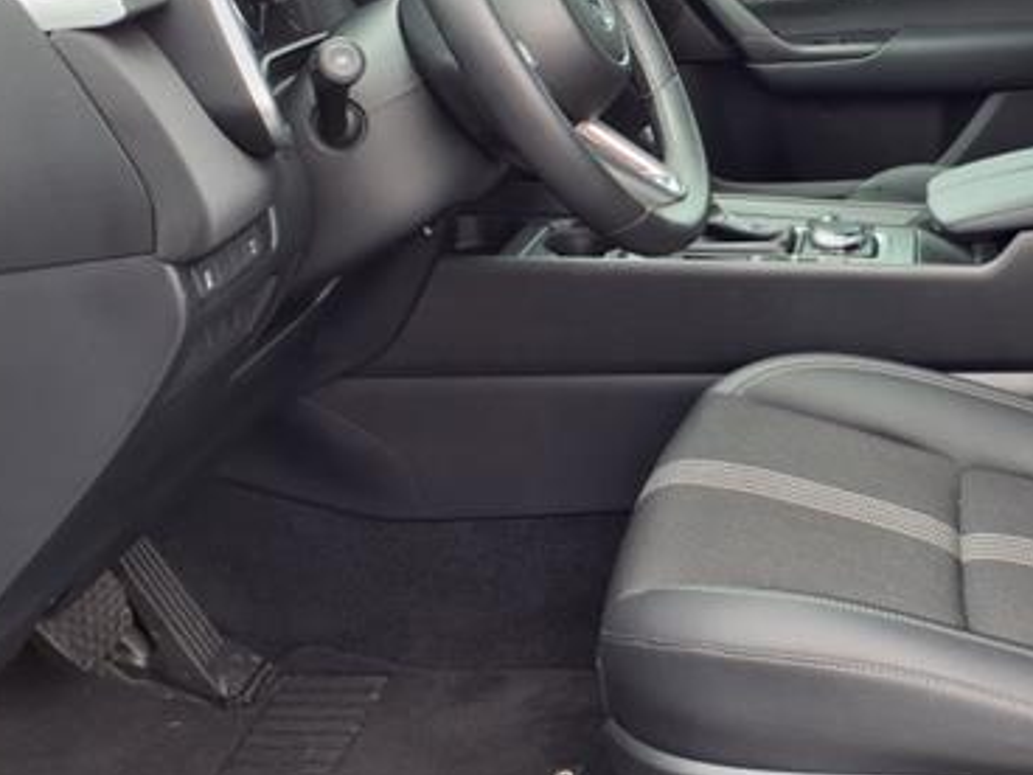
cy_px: 298
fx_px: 1403
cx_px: 859
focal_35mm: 47
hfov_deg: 38.6
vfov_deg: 30.8
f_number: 1.9
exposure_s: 1/123
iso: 40
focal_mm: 3.58
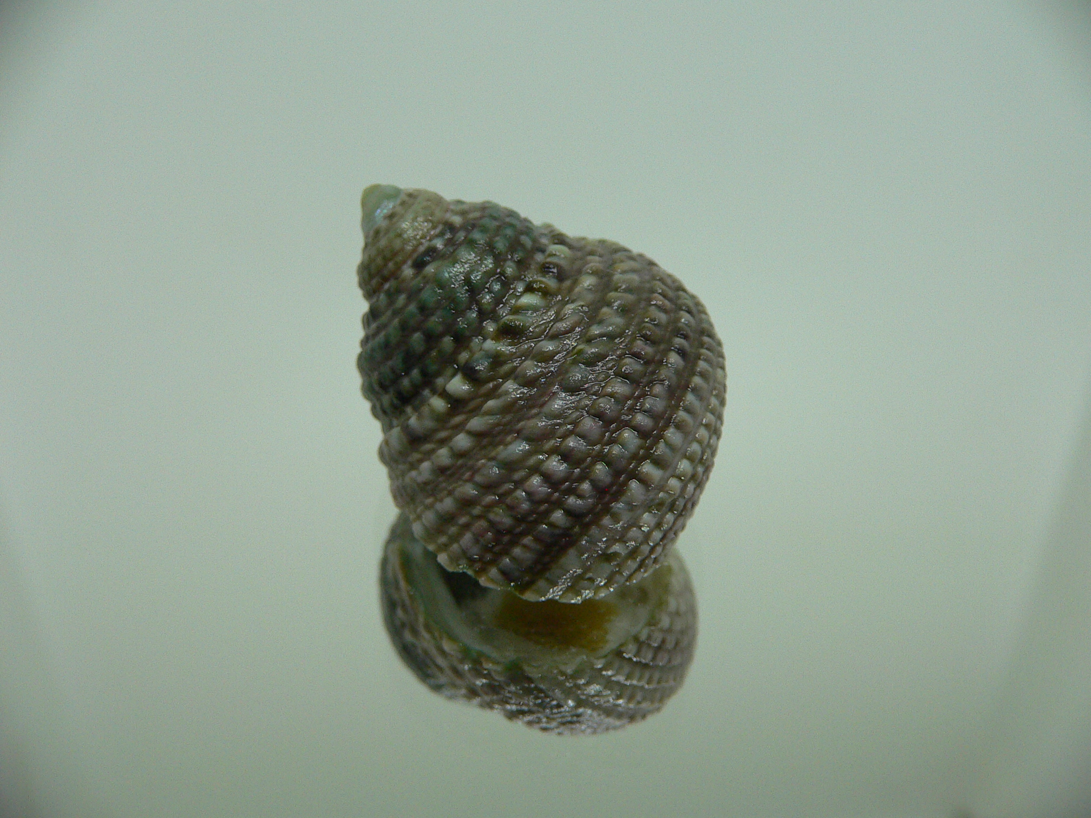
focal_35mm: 35
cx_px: 546
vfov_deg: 40.7
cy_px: 409
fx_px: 1103
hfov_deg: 52.6
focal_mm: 4.6
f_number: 2.8
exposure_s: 1/60
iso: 150
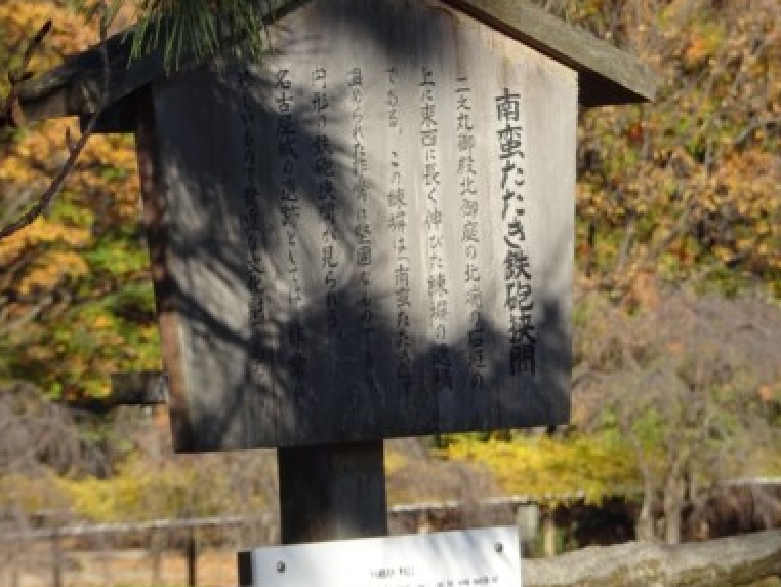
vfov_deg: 6.2
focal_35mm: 240
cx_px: 428
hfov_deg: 8.2
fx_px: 5417
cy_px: 235
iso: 80
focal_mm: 31.31
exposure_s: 1/200
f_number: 5.6
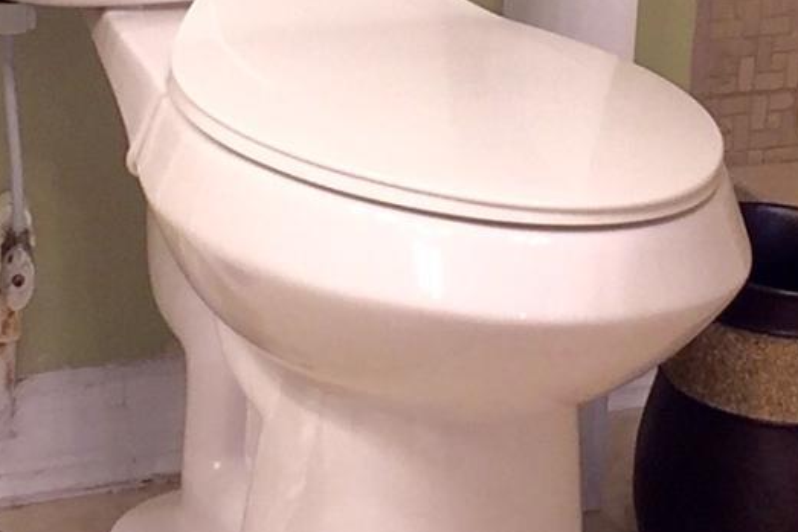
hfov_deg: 11.8
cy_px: -316
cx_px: 642
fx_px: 3836
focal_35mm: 173
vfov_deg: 7.8
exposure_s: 1/32
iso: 32
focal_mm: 4.15
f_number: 2.2
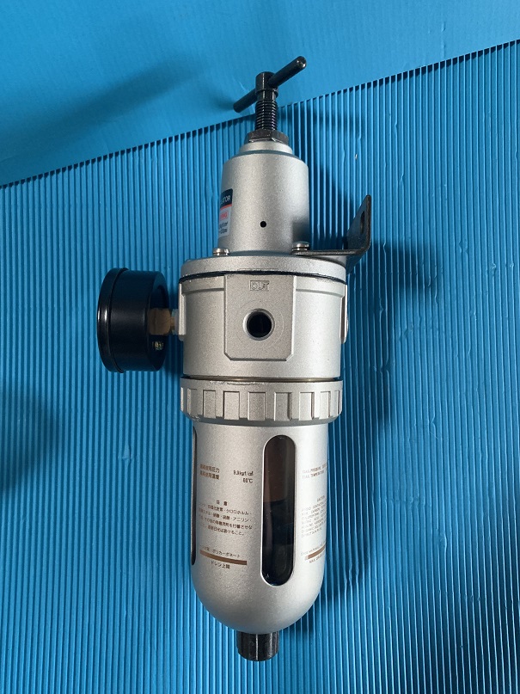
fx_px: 521
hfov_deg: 53.1
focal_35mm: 26
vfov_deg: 67.3
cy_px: 347
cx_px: 260
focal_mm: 4.25
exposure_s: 1/60
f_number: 1.8
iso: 250
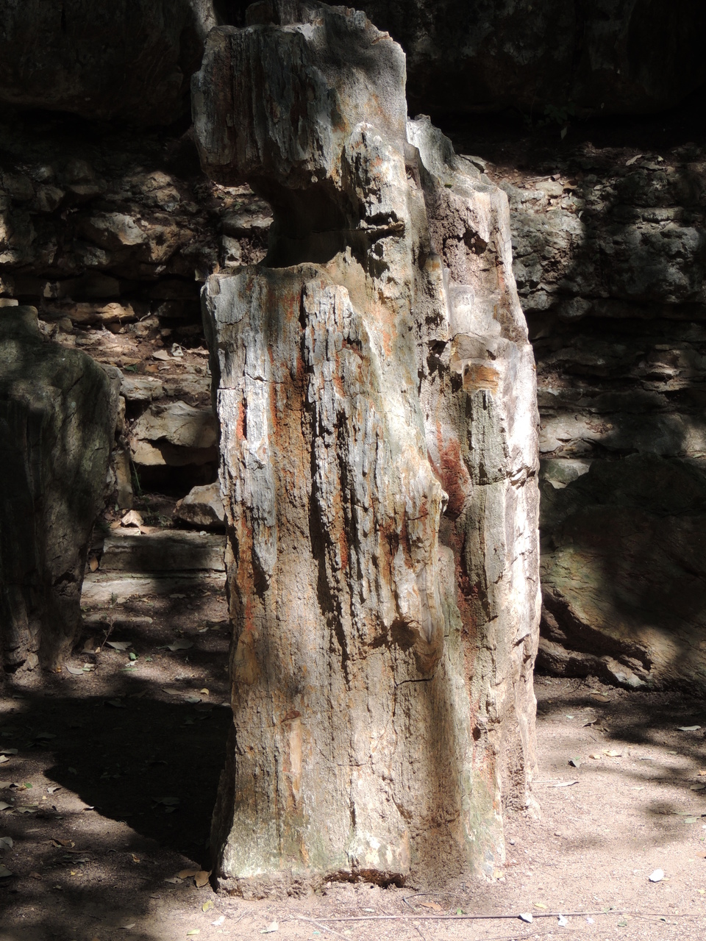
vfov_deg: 16.4
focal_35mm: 120
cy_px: 470
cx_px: 353
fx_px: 3263
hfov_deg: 12.3
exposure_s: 1/250
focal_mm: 21.4
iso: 100
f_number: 4.2
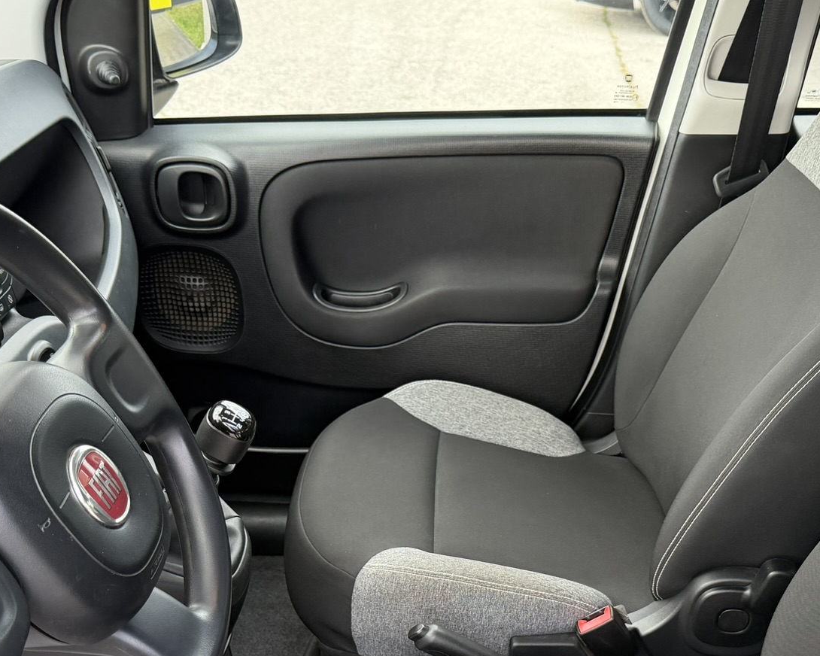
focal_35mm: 44
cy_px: 565
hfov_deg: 41.9
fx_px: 1068
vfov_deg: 32.8
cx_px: 484
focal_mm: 6.76
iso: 200
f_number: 1.78
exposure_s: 1/202
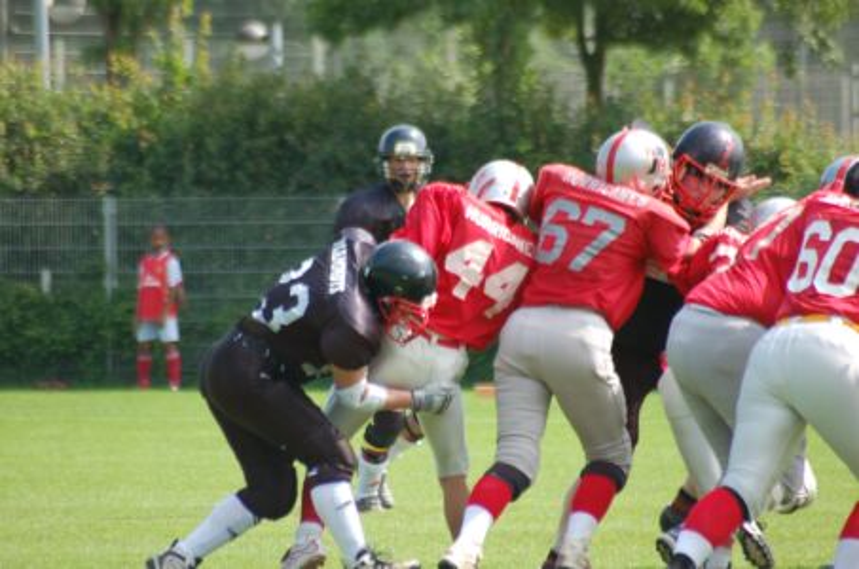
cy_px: 284
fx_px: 10715
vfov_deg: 3.0
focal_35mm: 450
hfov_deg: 4.6
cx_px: 430
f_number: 5.6
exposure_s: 1/640
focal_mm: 300
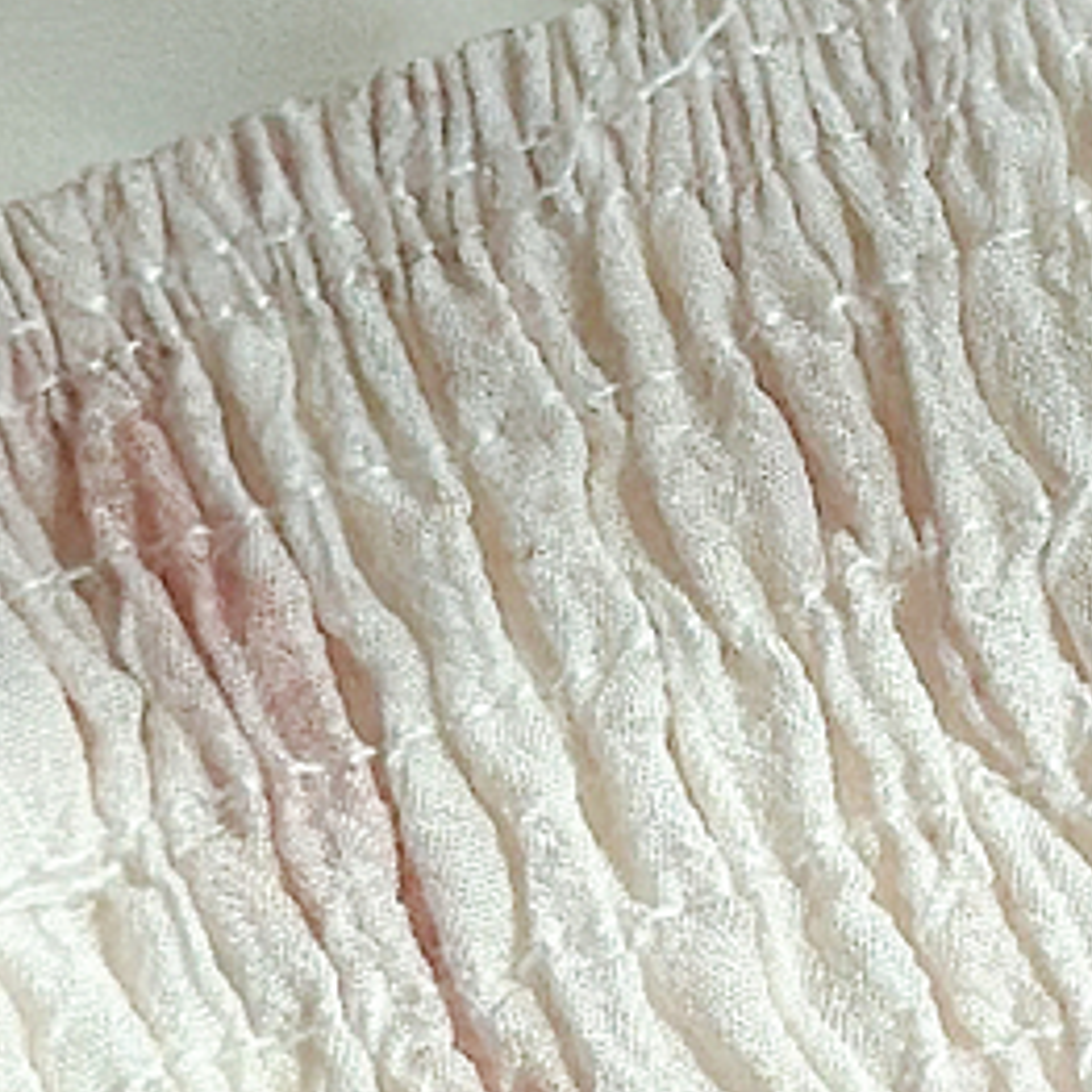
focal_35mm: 389
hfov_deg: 4.3
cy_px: 279
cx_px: 3314
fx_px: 13884
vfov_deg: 4.5
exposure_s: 1/1339
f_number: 1.78
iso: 80
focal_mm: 6.86
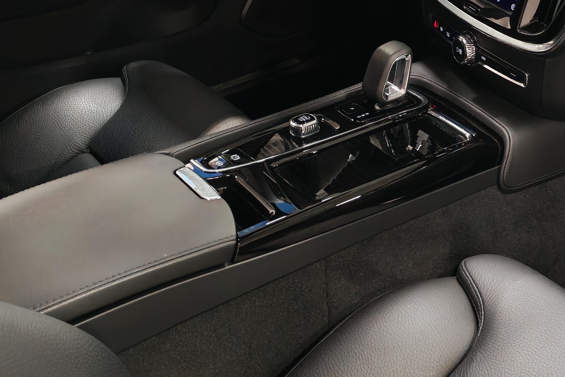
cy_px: 67
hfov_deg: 30.7
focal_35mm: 63
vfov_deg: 21.3
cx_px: 492
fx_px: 989
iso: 800
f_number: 1.9
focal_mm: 6.12
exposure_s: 1/50
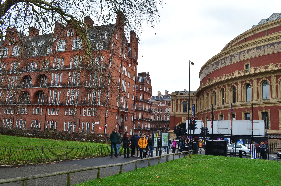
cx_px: 140
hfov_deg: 57.3
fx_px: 257
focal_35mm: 33
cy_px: 93
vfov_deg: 39.8
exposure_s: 1/60
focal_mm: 22
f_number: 10
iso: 200
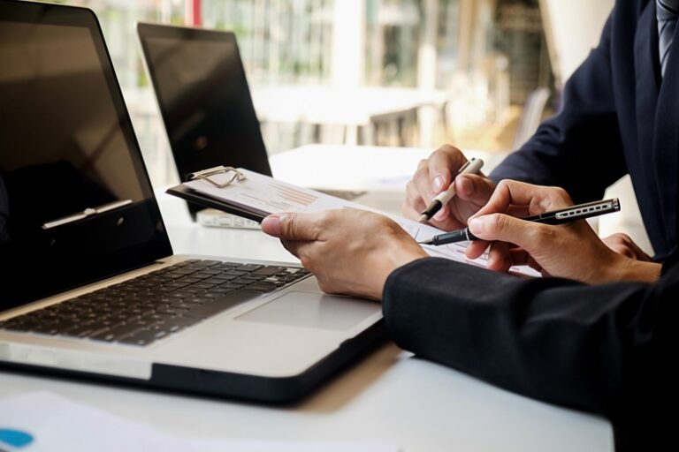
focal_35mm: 61
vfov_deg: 22.3
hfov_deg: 32.9
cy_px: 226
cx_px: 340
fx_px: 1150
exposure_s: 1/180
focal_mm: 40.7
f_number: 4.5
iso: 400
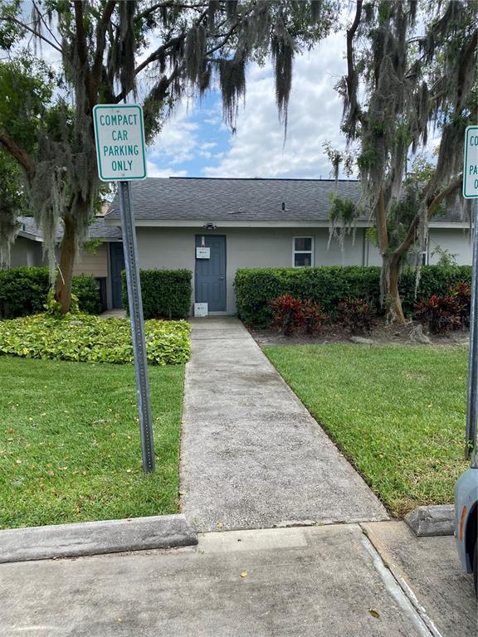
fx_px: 479
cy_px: 318
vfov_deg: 67.3
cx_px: 239
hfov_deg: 53.1
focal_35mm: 26
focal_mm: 4.25
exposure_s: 1/1300
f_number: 1.8
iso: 32
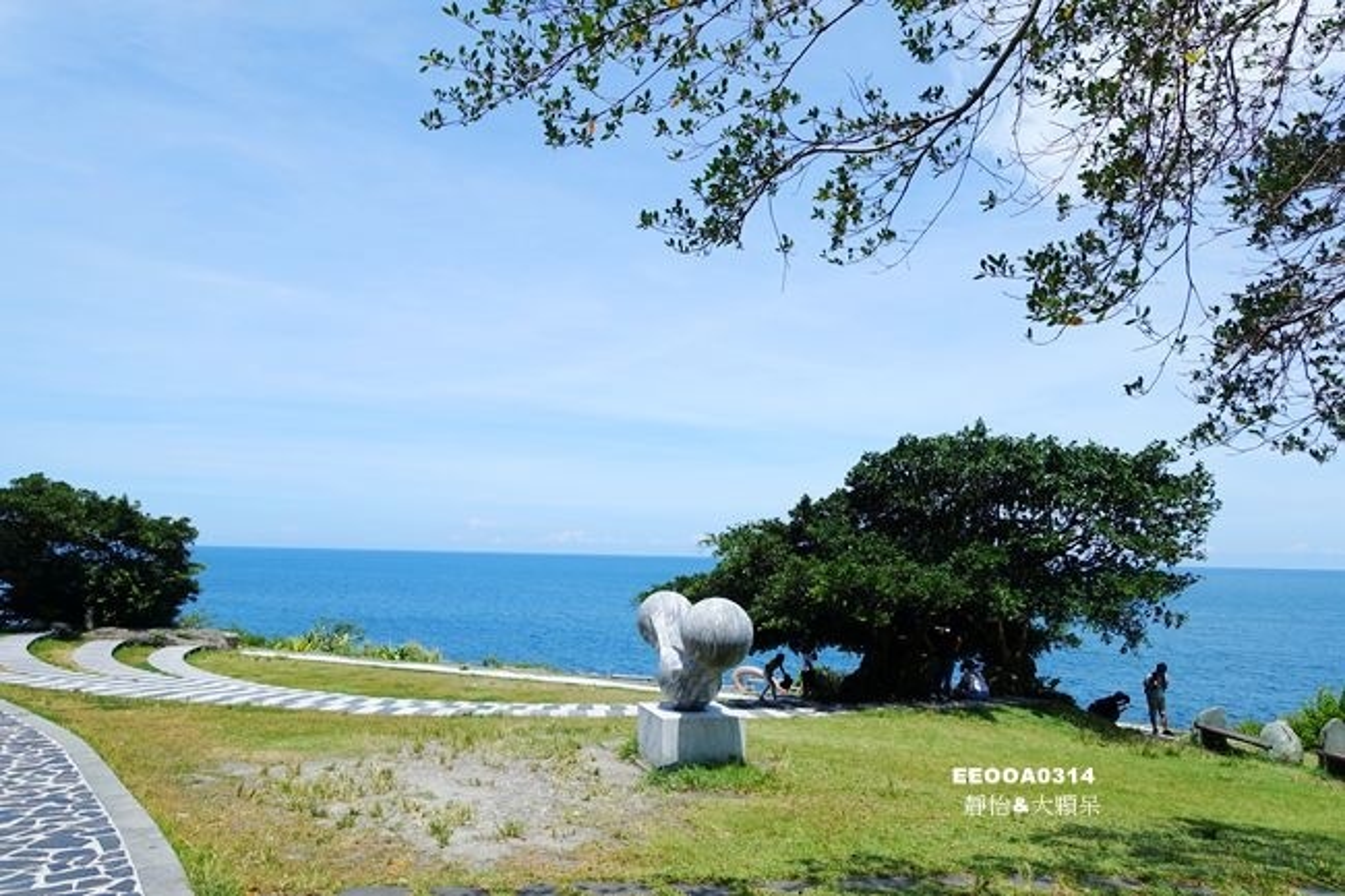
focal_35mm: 24
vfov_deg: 53.1
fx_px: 896
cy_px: 448
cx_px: 672
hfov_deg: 73.8
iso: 125
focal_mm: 8.8
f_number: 4
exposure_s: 1/125
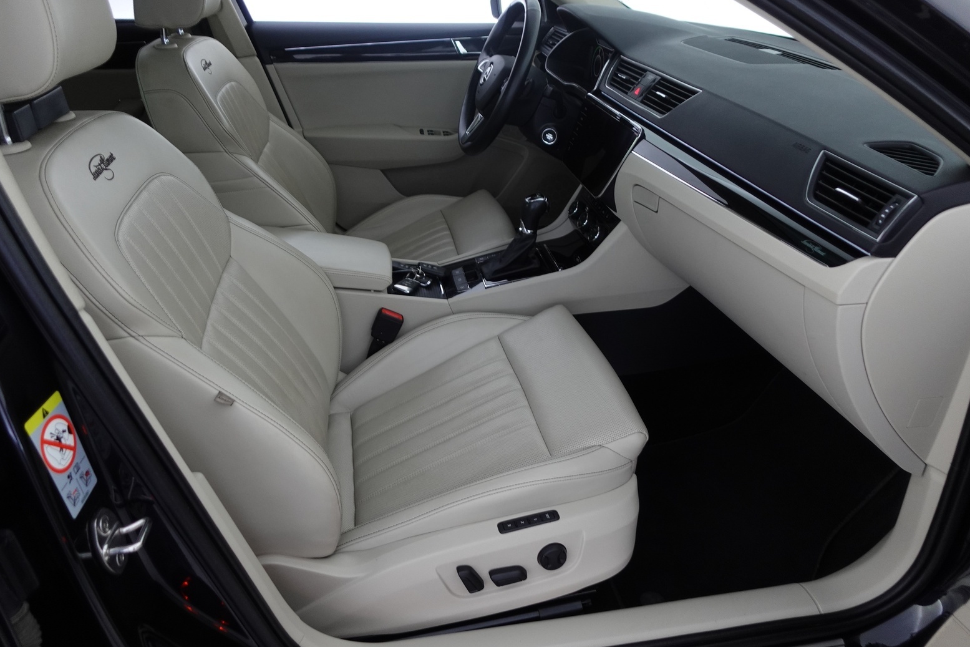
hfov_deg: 71.5
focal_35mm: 25
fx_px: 674
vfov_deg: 51.3
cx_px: 471
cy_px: 322
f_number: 1.8
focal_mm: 9.4
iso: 400
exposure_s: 1/30
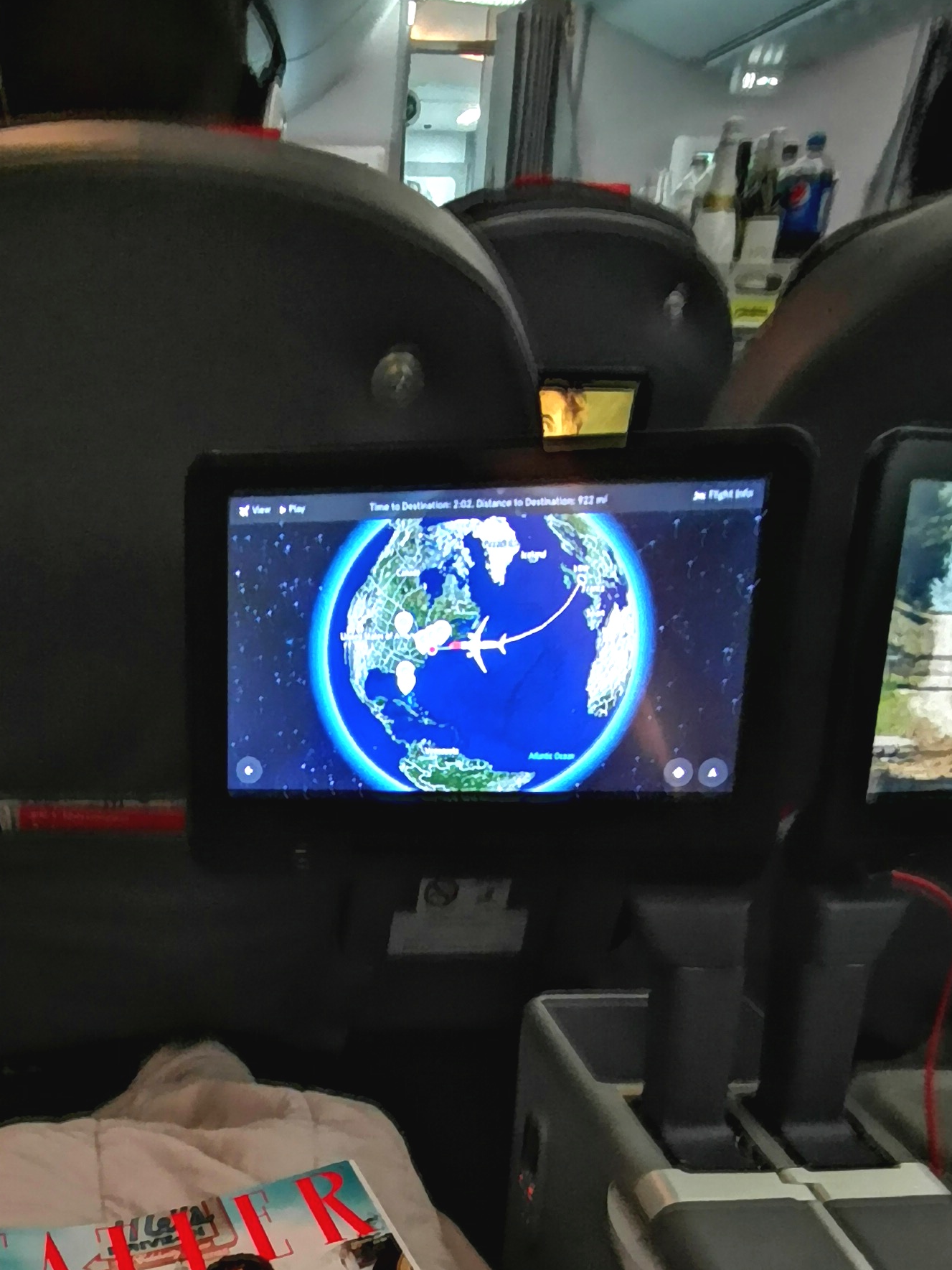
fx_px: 1210
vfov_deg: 51.4
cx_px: 230
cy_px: 1042
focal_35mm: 33
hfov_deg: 41.6
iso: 1000
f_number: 2.2
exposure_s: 4
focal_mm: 3.95
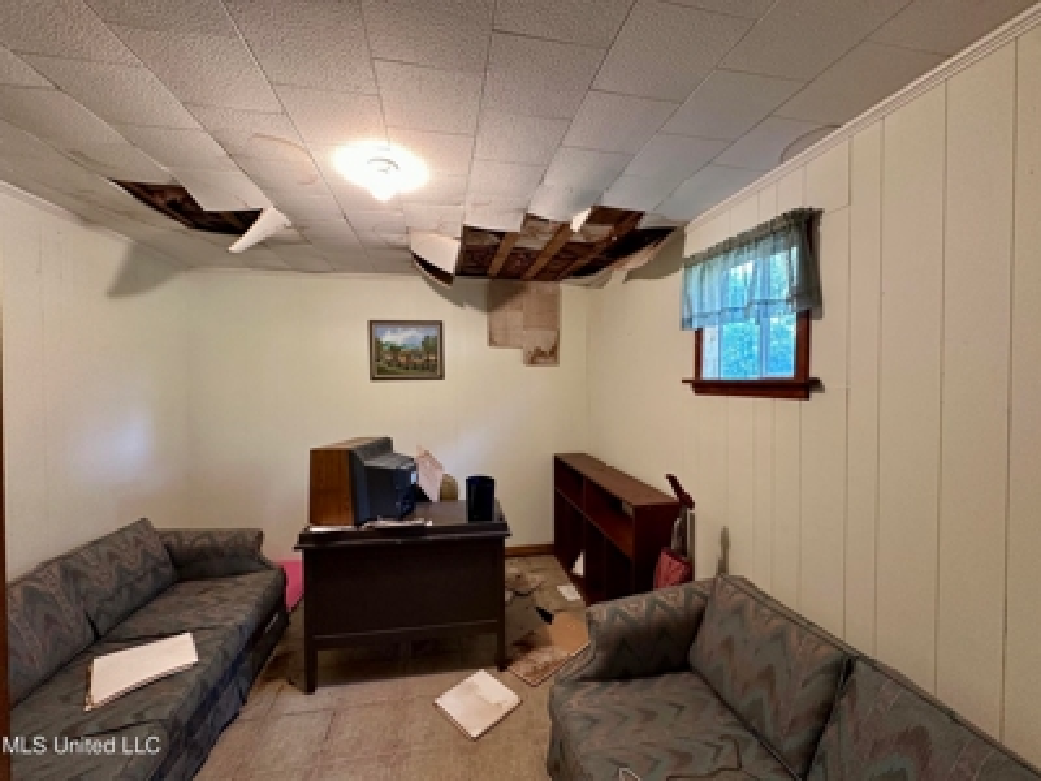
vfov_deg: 85.7
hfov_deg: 102.1
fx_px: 421
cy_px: 390
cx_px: 520
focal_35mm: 14
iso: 320
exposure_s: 1/60
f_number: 2.2
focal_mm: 2.22
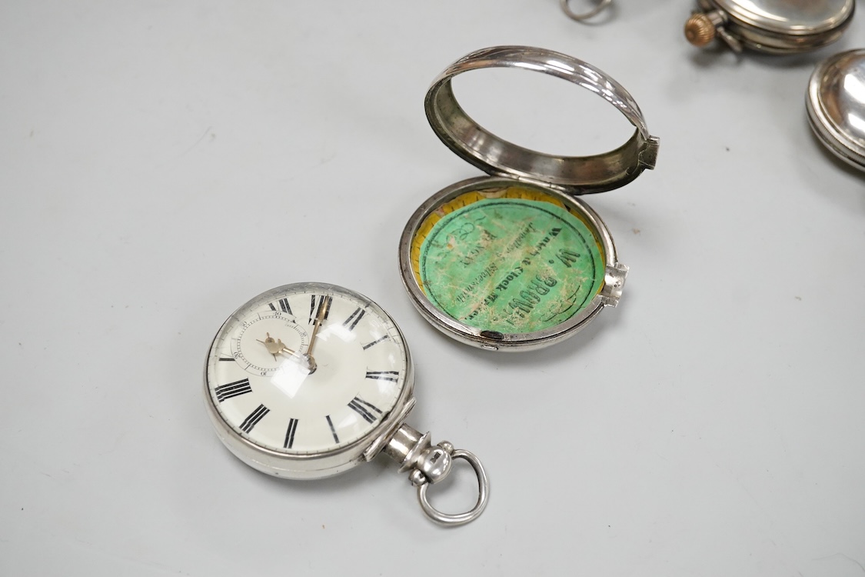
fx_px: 1081
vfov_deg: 29.9
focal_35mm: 45
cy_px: 288
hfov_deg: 43.6
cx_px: 432
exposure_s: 1/400
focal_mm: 30
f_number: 9
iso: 3200
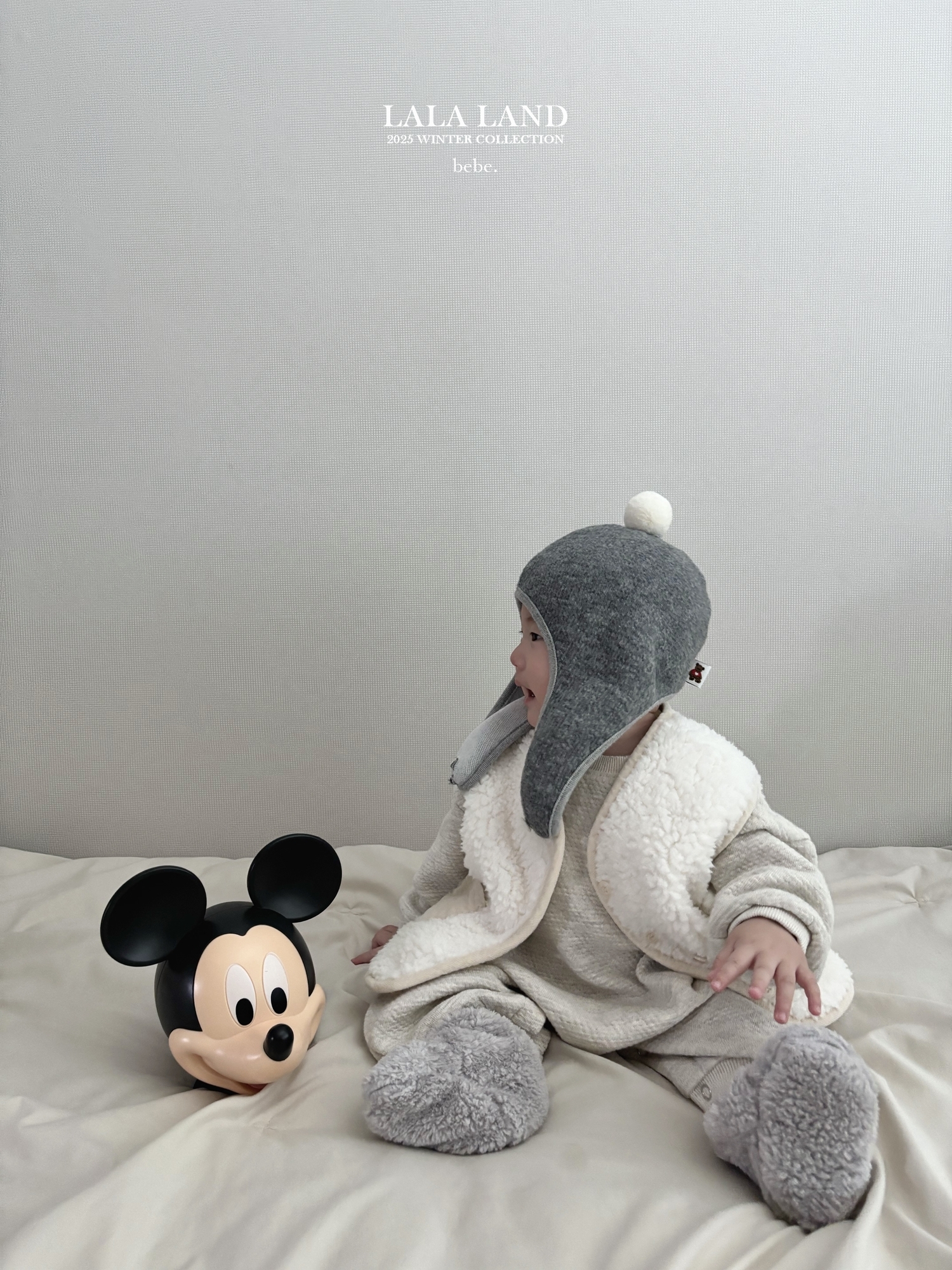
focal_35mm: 26
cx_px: 476
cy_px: 635
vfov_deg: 67.3
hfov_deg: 53.1
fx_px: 953
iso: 320
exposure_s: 1/60
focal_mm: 5.96
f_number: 1.6
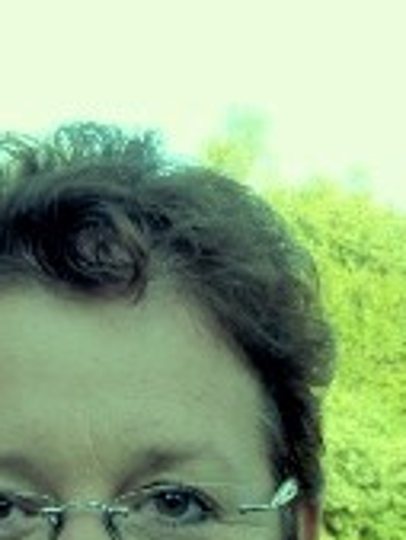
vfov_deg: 11.9
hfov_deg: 9.2
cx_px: 99
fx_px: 2530
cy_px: 665
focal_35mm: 162
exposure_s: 1/100
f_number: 4.5
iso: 100
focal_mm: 10.9
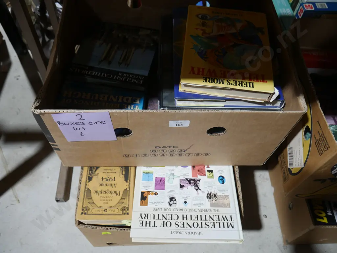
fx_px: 273
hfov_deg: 63.4
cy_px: 126
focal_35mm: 28
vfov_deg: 49.8
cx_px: 168
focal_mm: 14
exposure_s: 1/60
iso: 400
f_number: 4
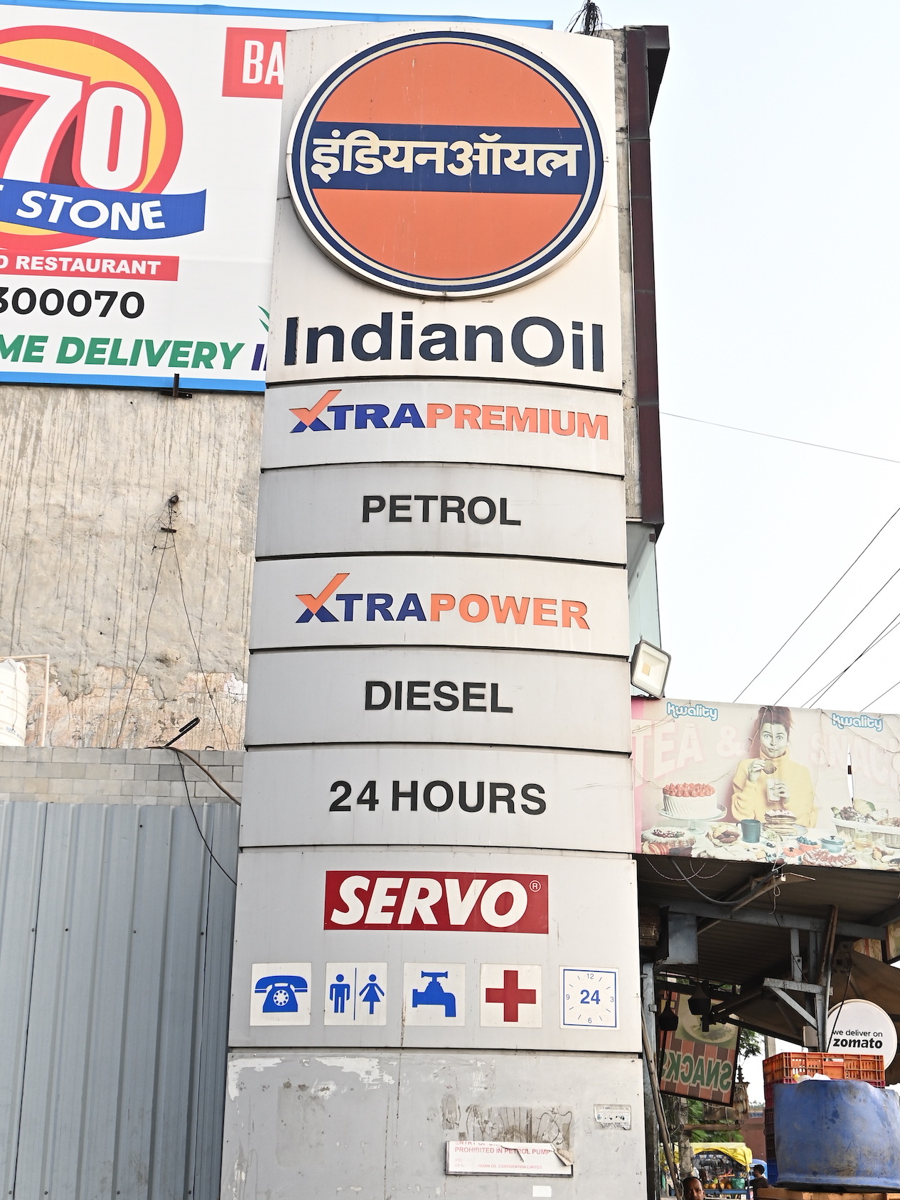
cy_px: 691
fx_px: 1432
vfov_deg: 45.3
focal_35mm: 41
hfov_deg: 34.9
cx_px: 436
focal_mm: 21.5
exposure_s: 1/125
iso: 200
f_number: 5
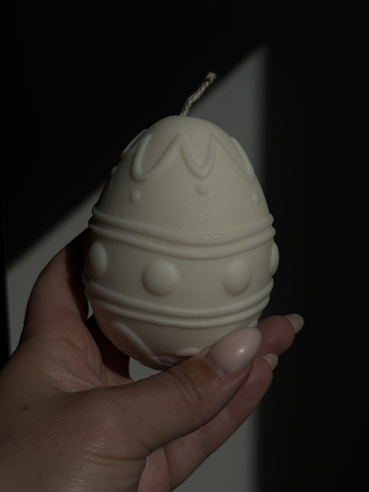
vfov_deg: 39.7
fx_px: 682
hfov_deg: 30.3
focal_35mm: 48
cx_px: 184
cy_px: 246
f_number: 1.78
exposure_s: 1/50000
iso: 50
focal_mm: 6.76
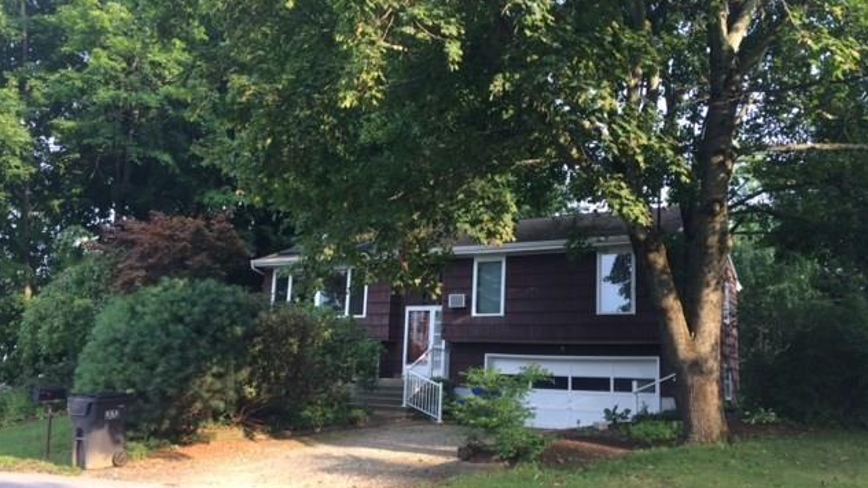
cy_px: 254
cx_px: 434
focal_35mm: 32
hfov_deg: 61.0
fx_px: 736
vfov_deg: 36.6
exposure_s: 1/148
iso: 32
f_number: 2.2
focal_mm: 4.15
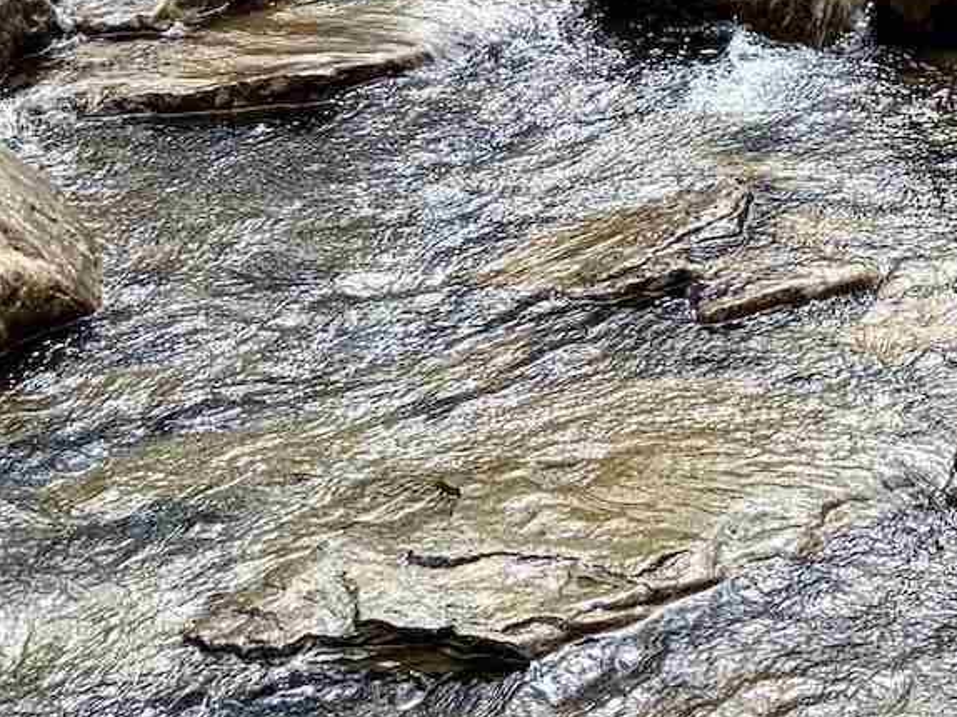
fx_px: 3206
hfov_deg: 16.2
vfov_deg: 12.0
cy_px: -449
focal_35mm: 116
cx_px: 1197
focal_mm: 5.96
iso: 64
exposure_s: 1/945
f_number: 1.6
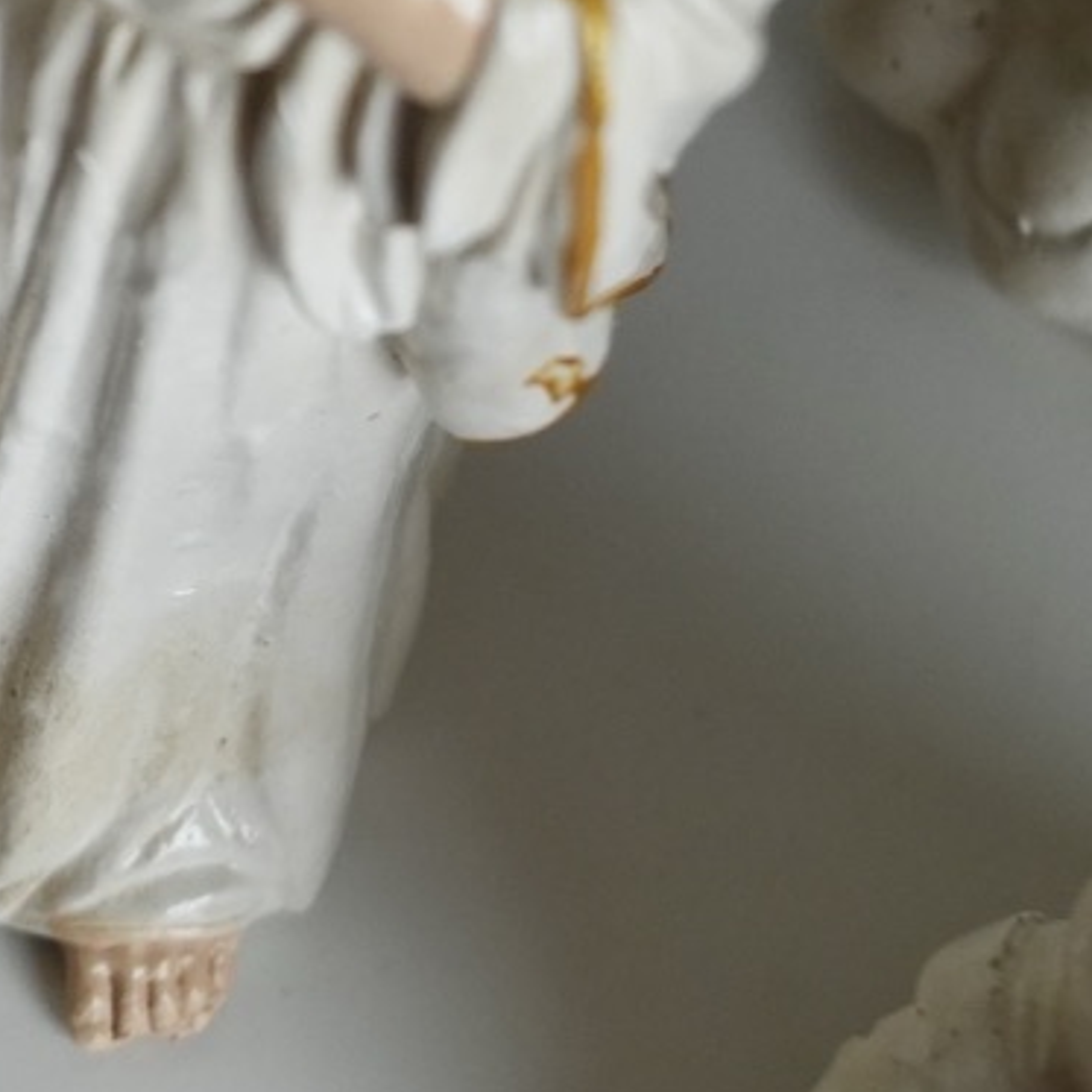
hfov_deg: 7.1
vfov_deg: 7.3
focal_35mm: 239
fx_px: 8540
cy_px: 250
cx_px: -1028
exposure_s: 1/1000
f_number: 2.8
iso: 400
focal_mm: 35
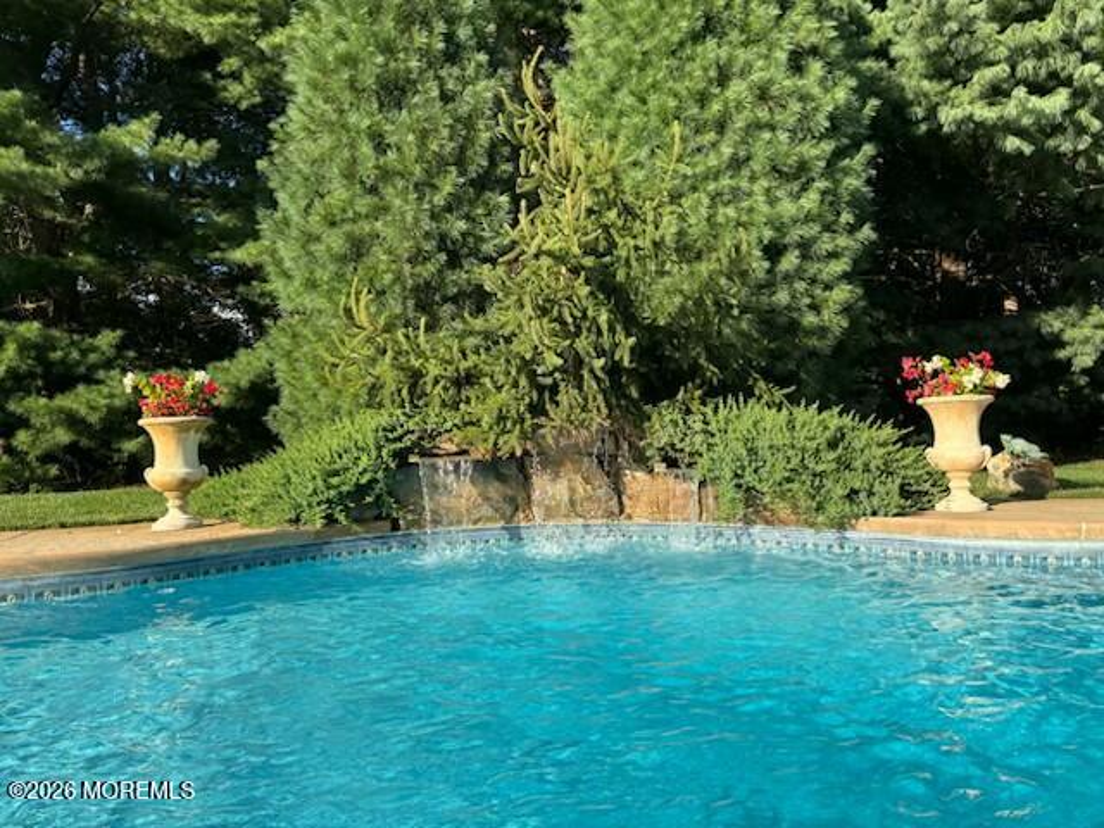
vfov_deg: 53.1
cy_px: 414
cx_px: 552
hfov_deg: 67.3
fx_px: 829
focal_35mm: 26
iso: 50
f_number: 1.6
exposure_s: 1/1567
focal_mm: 5.96
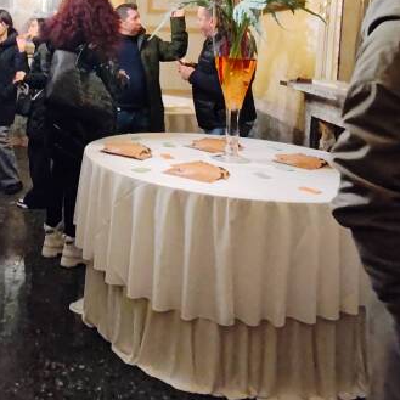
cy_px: 12
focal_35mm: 44
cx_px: 73
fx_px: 575
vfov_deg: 35.2
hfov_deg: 36.8
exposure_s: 1/20
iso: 1000
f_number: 2.2
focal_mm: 1.96
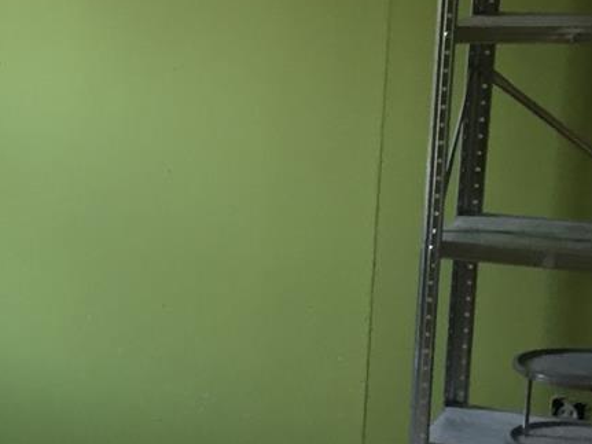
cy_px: 296
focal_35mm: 101
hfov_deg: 16.8
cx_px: -401
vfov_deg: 14.6
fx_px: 1727
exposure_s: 1/30
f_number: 2.2
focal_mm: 4.15
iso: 64
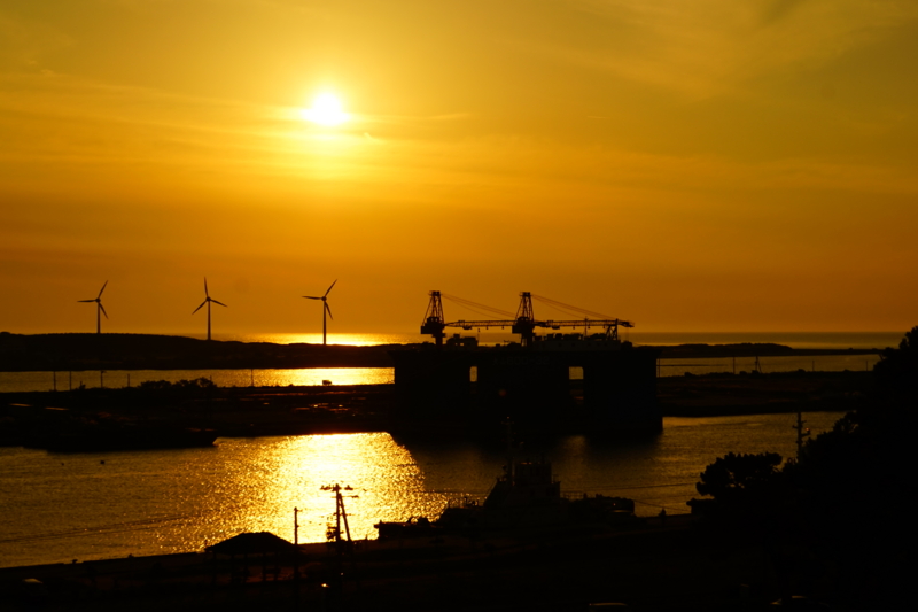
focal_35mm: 72
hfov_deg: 28.1
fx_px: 1836
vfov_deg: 18.9
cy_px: 306
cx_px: 459
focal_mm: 48
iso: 100
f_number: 9
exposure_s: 1/1600
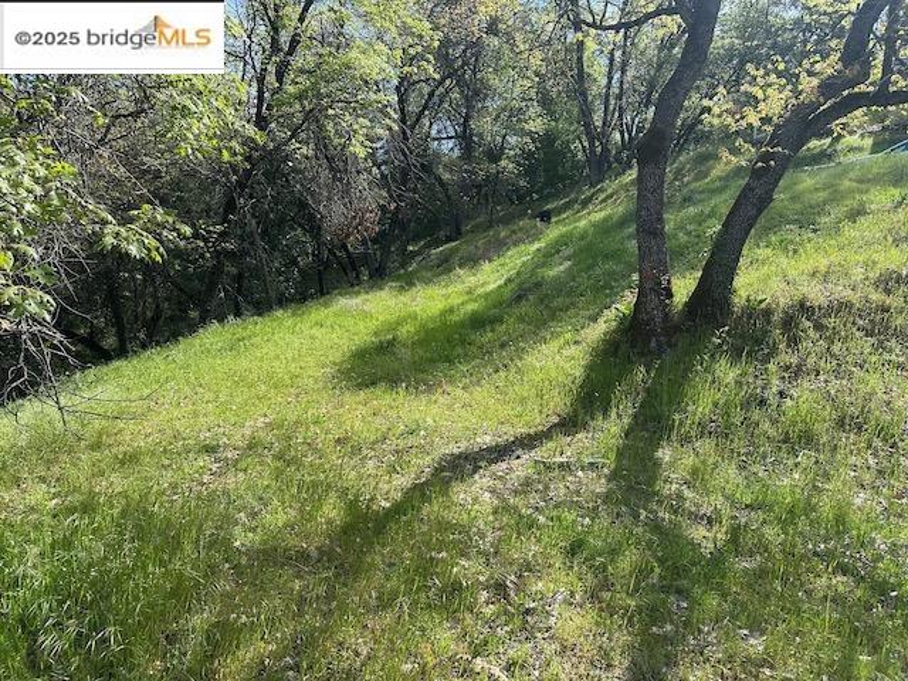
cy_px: 340
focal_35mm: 24
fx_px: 630
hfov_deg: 71.6
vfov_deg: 56.8
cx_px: 454
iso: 80
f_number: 1.78
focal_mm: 6.86
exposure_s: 1/1433
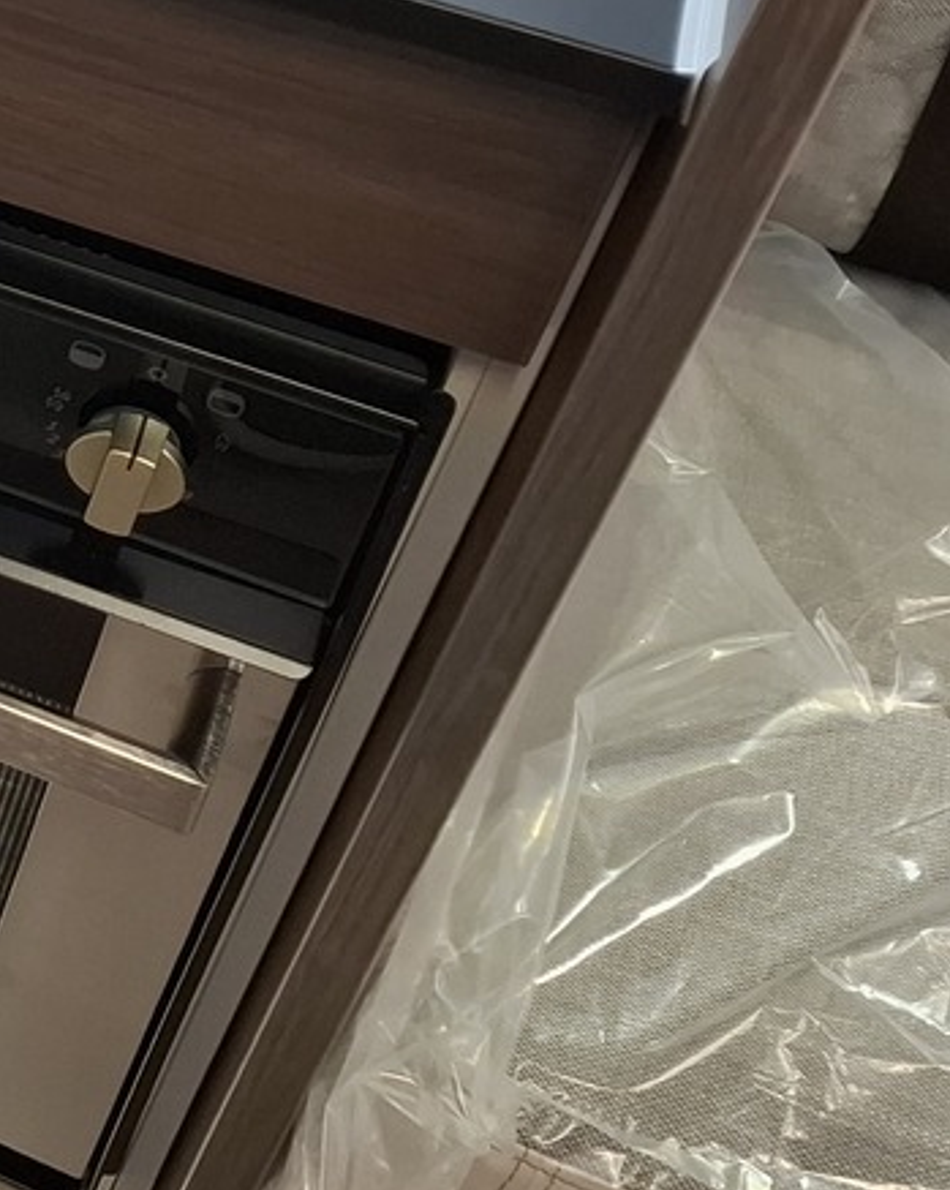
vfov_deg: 24.8
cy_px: 74
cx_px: -961
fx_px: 2603
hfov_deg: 16.0
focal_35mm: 74
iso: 320
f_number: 1.8
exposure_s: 1/50
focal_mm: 5.54
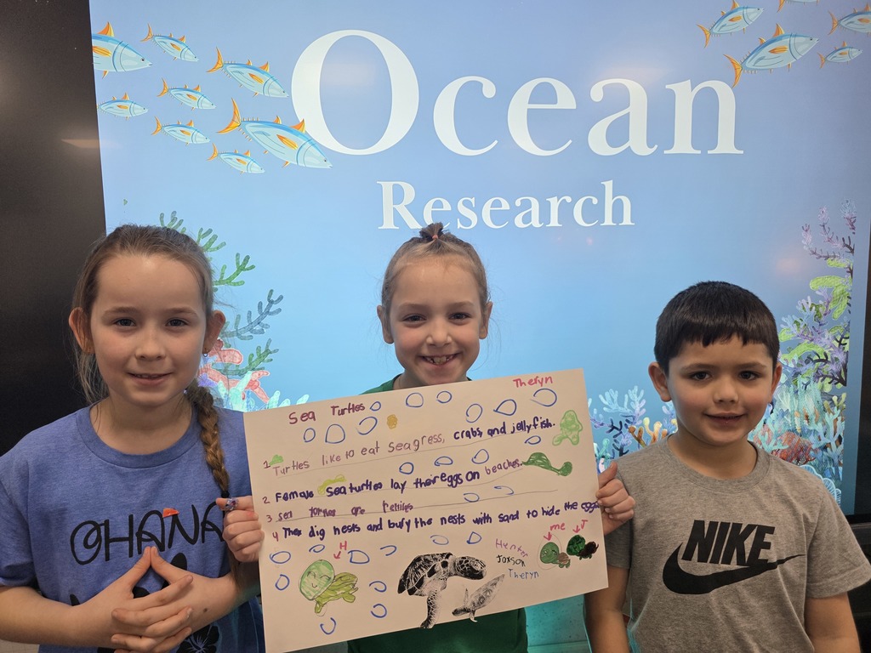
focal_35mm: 23
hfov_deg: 73.9
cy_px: 326
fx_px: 579
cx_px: 436
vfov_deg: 58.9
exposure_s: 1/120
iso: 100
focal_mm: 6.3
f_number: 1.7
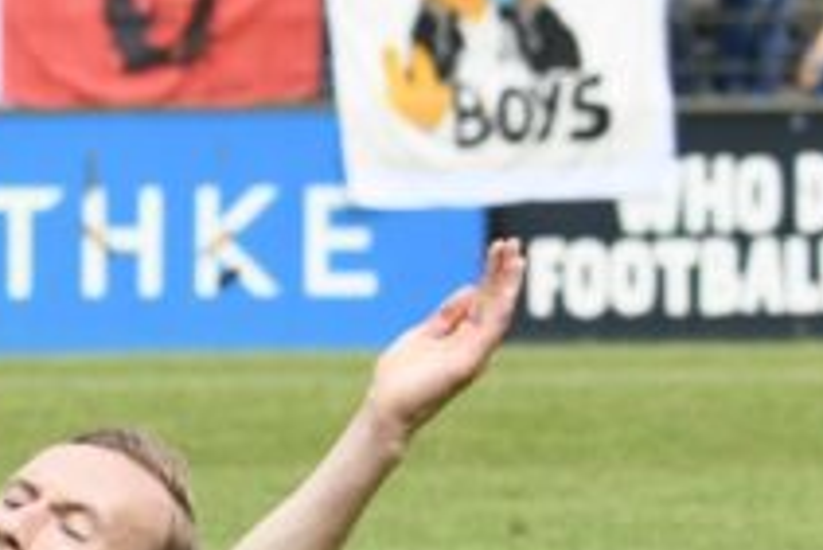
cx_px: -683
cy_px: 45
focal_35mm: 654
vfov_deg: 2.1
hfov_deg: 3.1
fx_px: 14961
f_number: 7.1
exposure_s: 1/2000
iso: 1250
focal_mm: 135
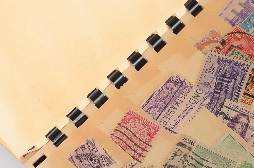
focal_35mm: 107
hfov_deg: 18.9
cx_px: 210
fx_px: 753
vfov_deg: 12.7
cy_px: 114
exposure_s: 1/80
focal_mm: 38
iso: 100
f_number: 10
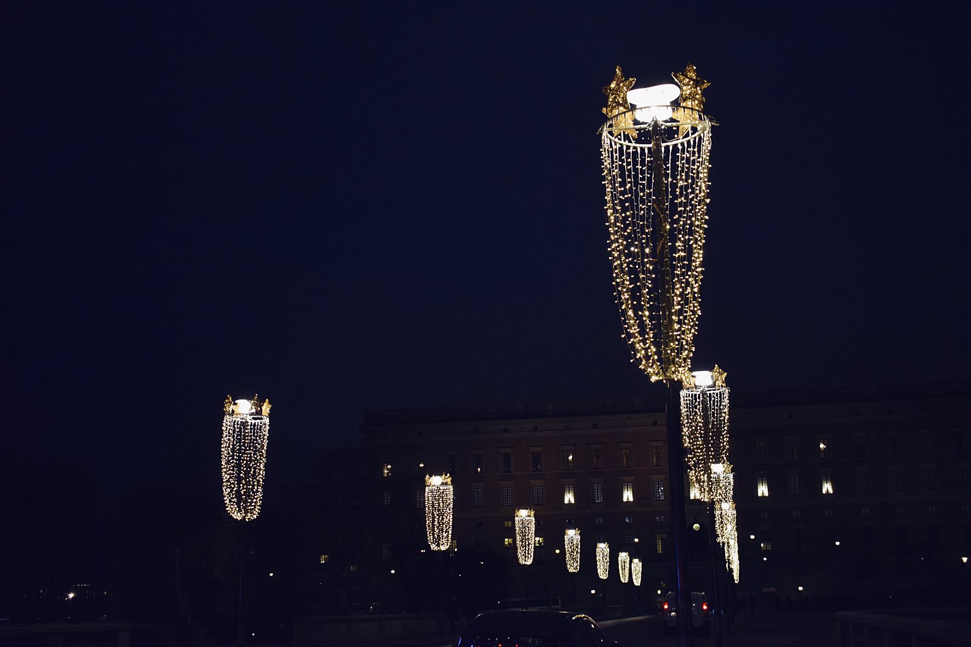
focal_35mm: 44
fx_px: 1173
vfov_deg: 30.9
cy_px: 324
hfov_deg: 45.0
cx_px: 486
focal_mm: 29
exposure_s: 1/60
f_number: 4.2
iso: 3600
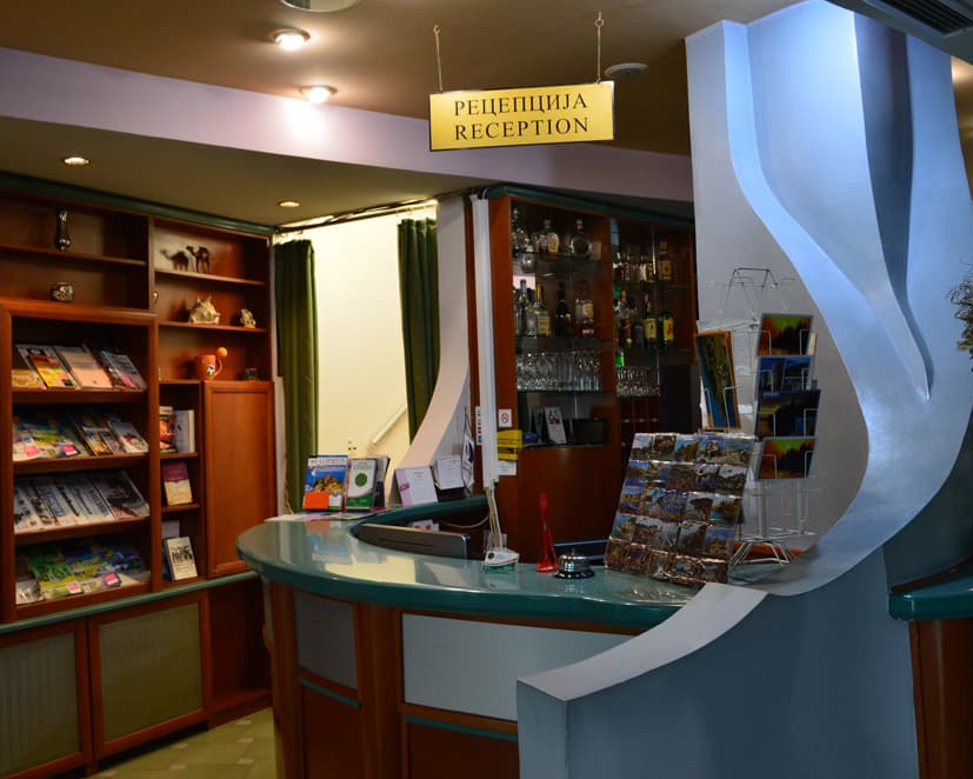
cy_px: 390
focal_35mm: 34
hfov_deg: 52.8
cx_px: 447
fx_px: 979
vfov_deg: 43.4
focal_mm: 20
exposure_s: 1/15
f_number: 6.3
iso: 720
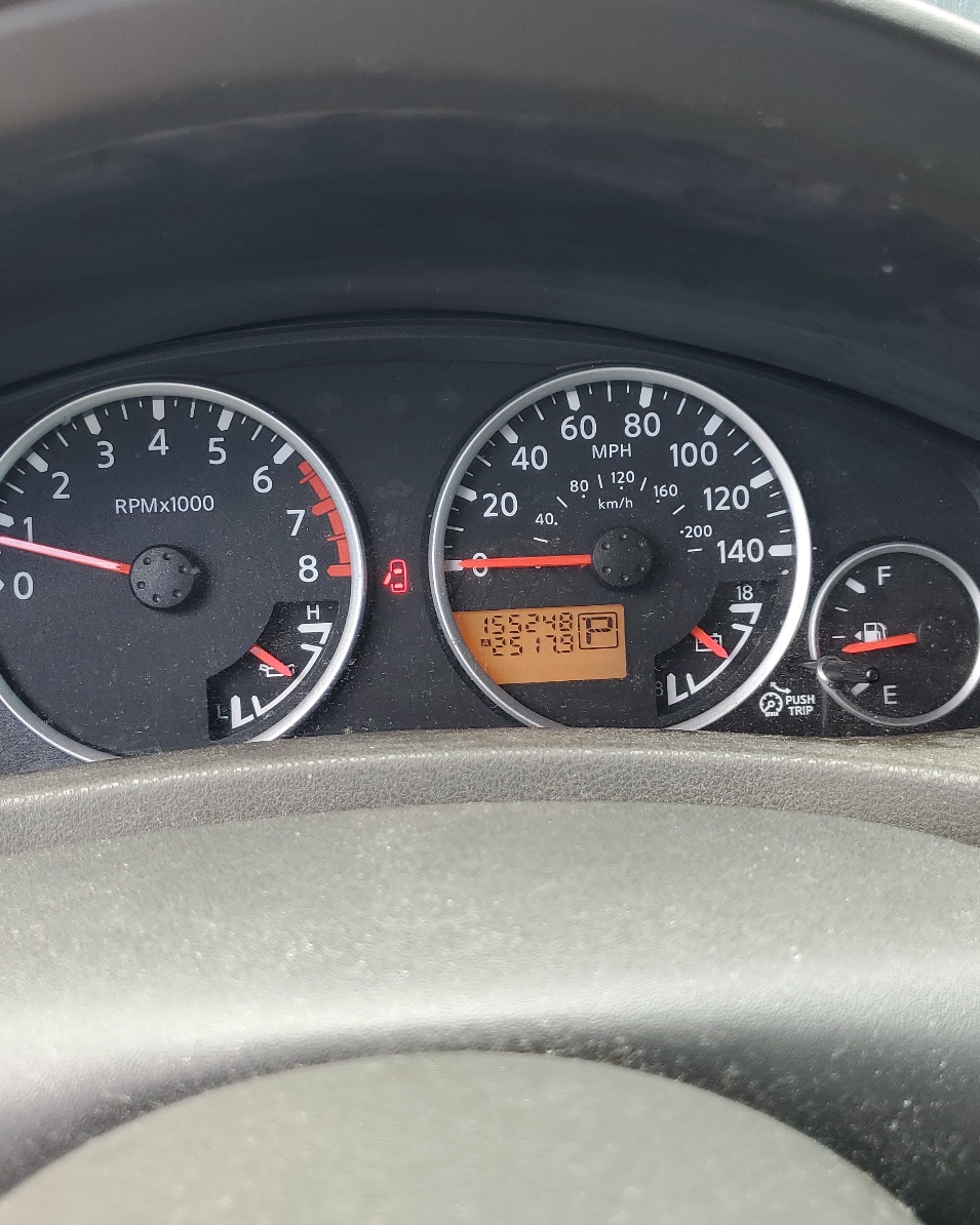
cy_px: 610
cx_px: 502
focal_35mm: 34
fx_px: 1233
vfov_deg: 52.8
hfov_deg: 43.3
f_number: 1.5
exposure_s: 1/120
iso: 56
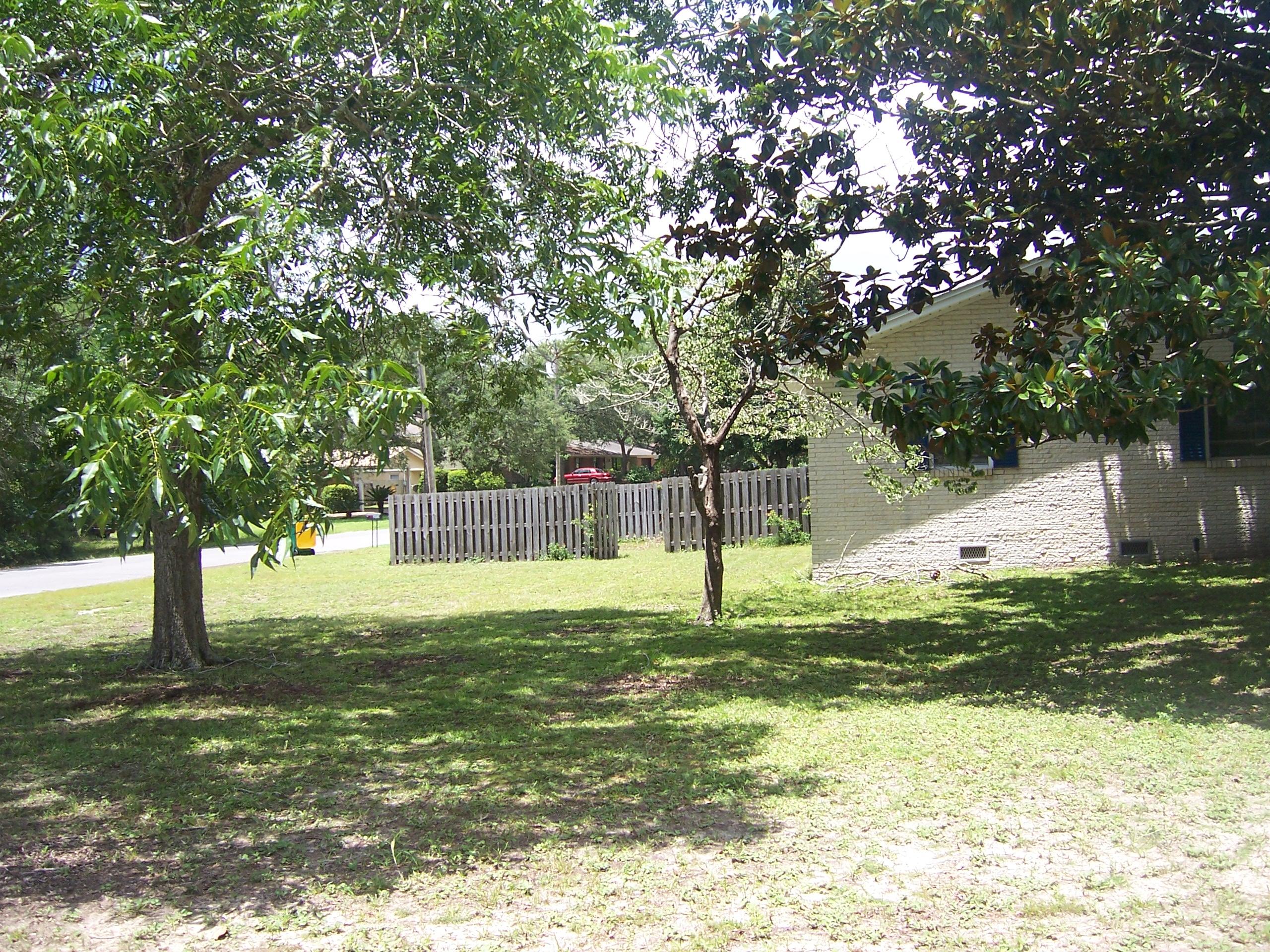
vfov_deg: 39.7
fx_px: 1321
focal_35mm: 36
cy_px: 476
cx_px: 635
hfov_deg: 51.4
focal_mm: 6
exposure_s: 1/500
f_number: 3
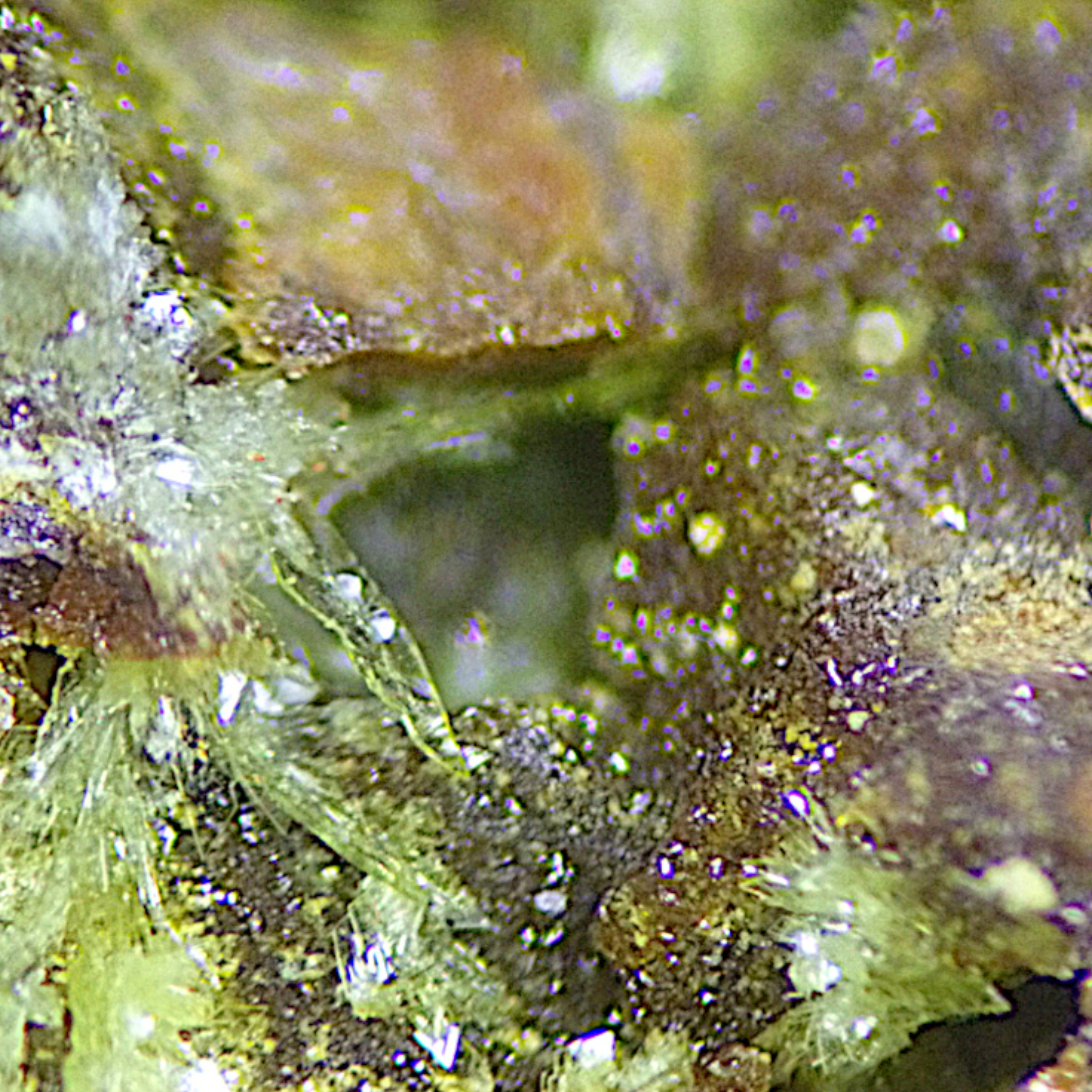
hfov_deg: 14.6
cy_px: 550
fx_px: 4247
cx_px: 396
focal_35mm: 119
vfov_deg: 14.7
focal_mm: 18
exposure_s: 1/50
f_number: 5.7
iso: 400
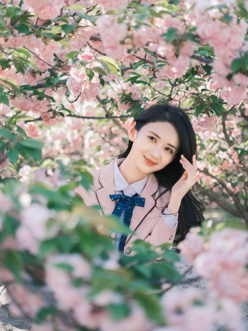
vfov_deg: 33.2
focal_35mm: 58
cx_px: 124
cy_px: 156
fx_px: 554
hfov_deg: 25.2
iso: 2000
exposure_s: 1/12000
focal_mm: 35
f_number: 1.4
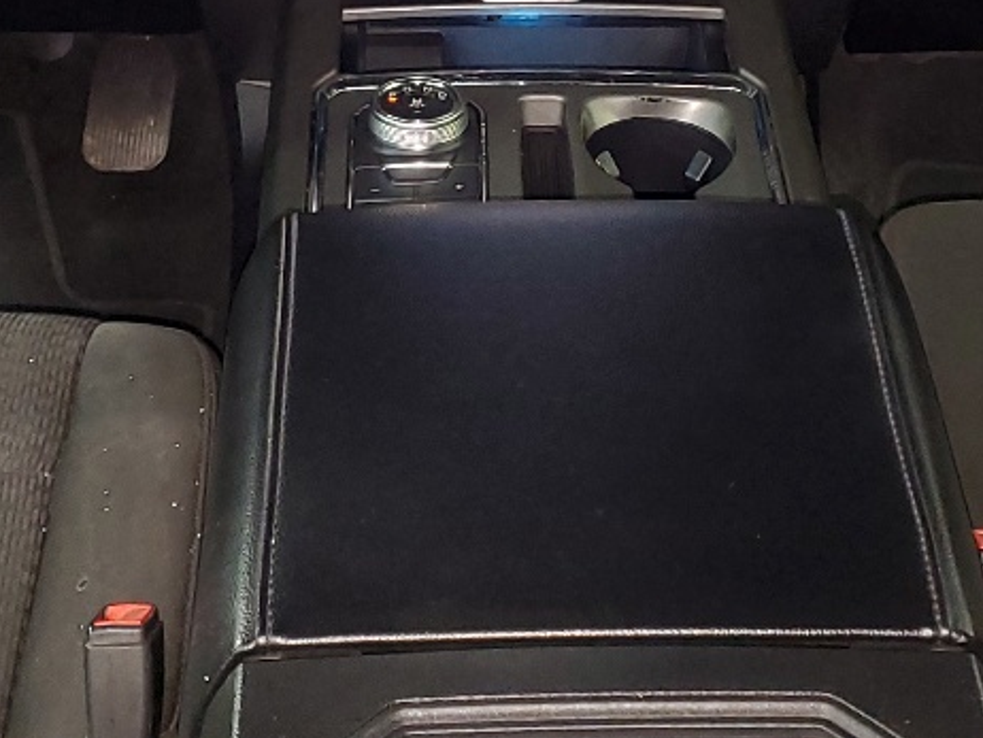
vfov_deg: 16.4
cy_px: 208
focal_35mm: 90
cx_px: 523
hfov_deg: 21.8
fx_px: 2557
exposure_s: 1/10
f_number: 1.5
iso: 147
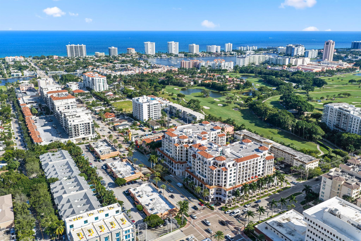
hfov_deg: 65.5
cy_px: 120
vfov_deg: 46.4
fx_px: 281
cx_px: 180
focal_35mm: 28
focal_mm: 14.45
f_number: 5
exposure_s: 1/160
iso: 100
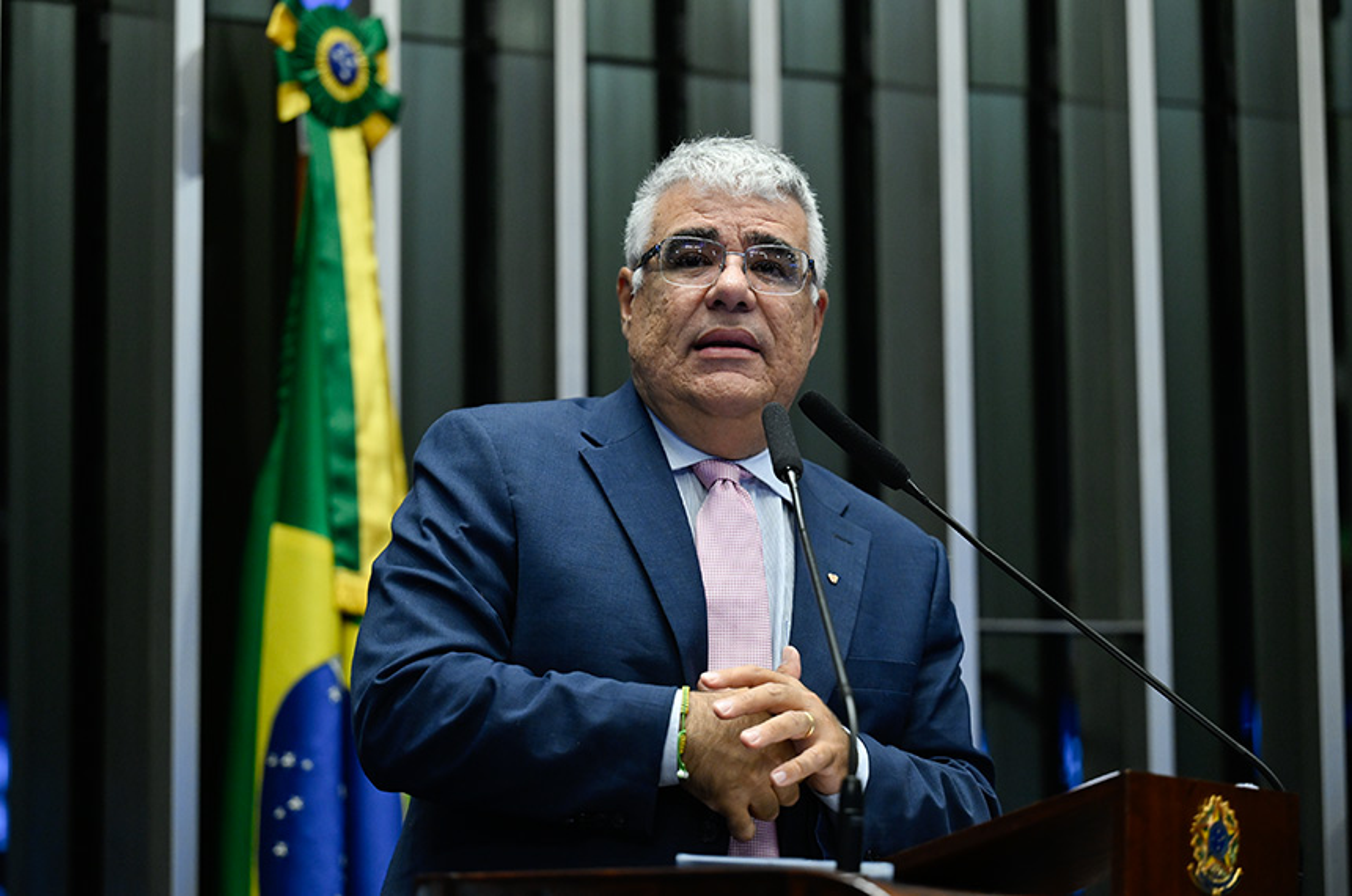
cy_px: 448
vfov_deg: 10.9
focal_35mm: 125
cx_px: 676
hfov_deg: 16.4
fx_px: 4686
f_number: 2.8
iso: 2500
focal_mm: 125
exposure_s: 1/160
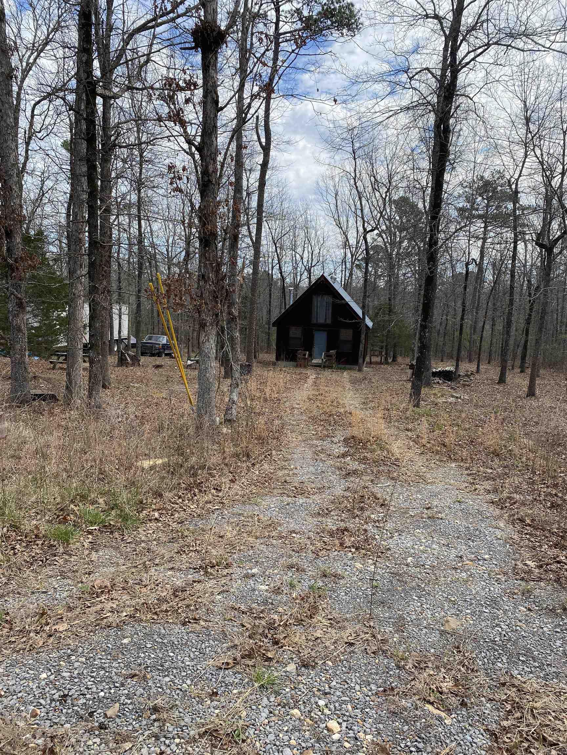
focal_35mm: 26
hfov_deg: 53.1
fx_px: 568
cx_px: 284
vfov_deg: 67.3
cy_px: 378
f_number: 1.8
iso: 32
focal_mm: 4.25
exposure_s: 1/1447
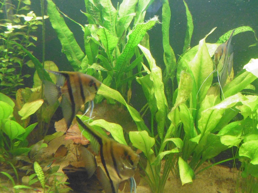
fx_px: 261
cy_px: 96
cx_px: 129
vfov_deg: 40.7
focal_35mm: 35
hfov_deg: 52.6
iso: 640
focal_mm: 6.4
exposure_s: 1/13
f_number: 3.5
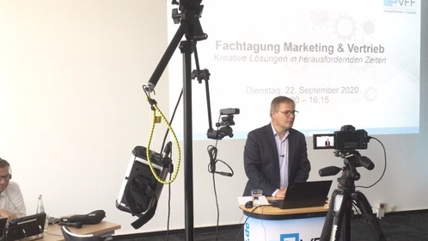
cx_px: 211
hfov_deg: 55.3
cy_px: 130
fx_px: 409
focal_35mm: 36
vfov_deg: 32.8
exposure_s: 1/33
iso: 100
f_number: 2.4
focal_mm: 3.3
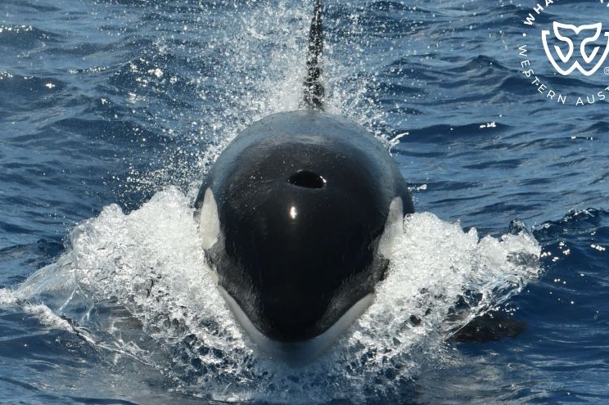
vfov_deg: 2.4
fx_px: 9822
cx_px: 312
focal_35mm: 581
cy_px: 202
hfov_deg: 3.6
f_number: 8
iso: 400
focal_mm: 360
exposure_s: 1/2000
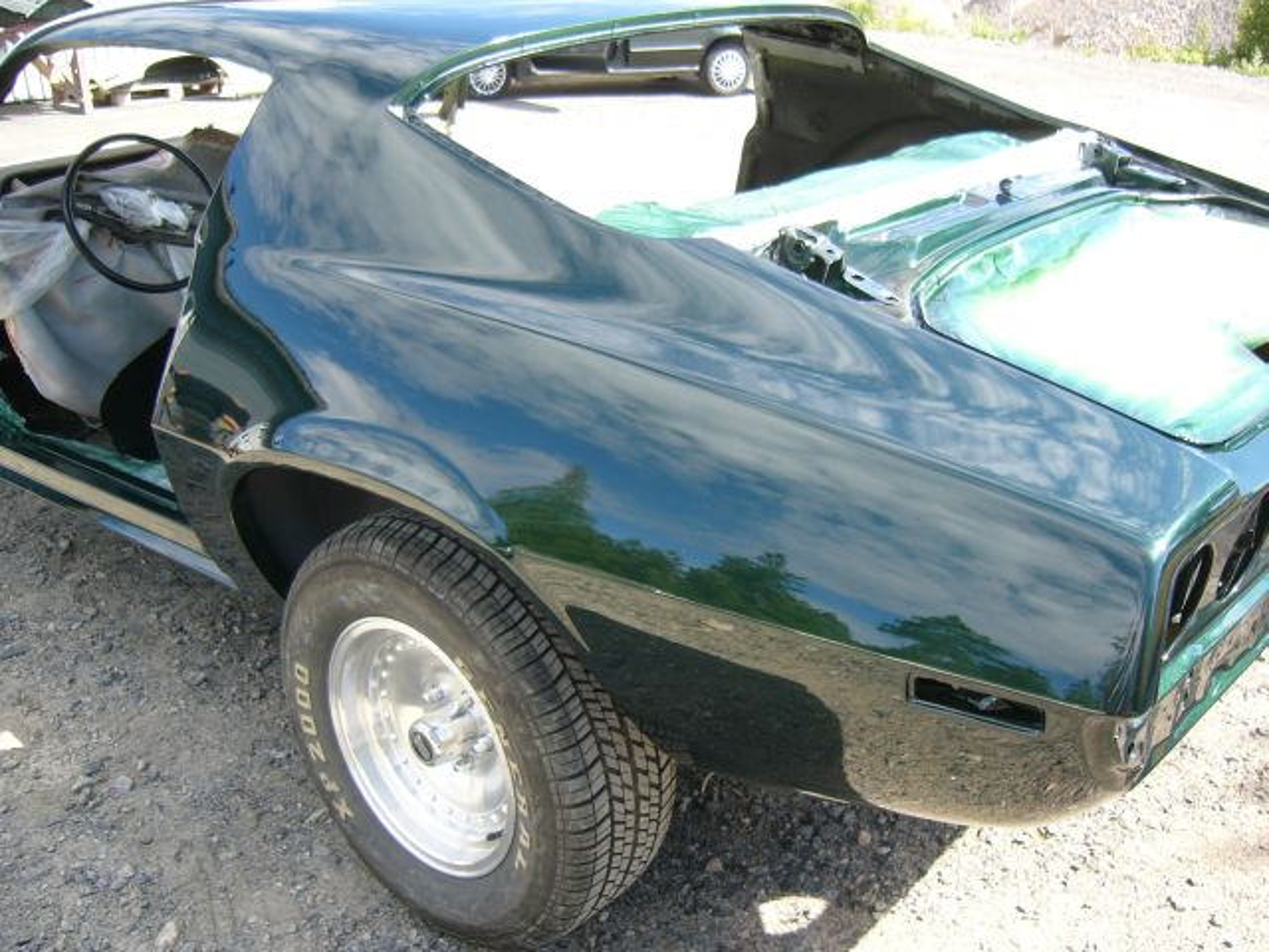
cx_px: 634
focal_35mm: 35
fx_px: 1283
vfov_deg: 40.7
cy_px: 476
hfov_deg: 52.6
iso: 50
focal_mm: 5.8
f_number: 2.8
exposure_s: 1/160
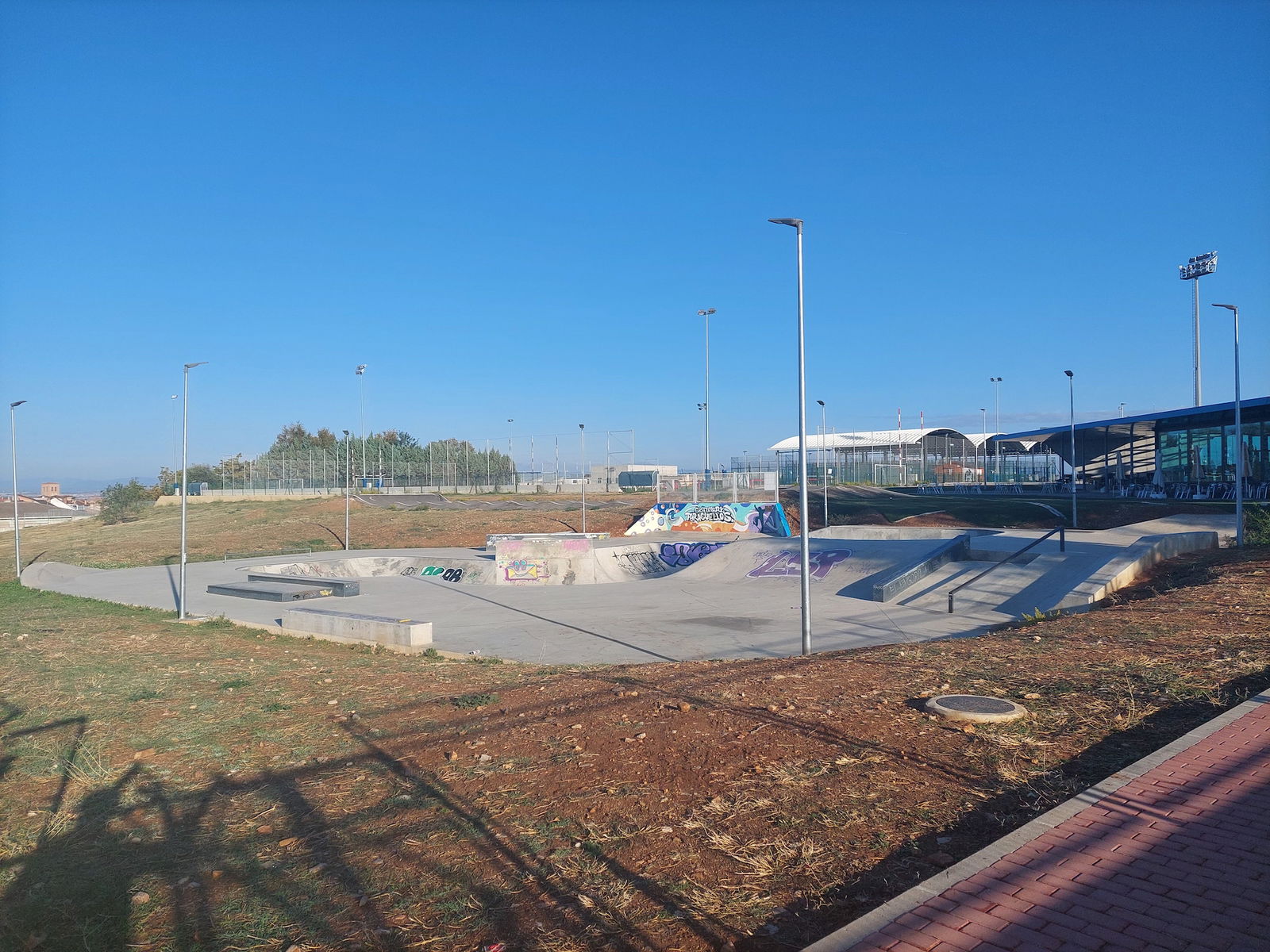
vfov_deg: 54.9
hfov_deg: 69.4
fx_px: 917
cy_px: 476
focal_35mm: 25
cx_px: 635
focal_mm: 5.23
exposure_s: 1/1648
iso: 40
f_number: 1.8
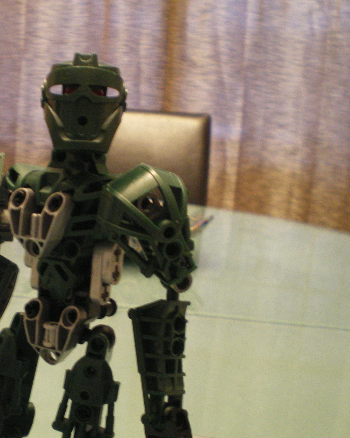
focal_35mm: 53
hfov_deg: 28.3
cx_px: 95
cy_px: 223
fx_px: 686
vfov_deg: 35.4
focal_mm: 6.3
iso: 400
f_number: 3.1
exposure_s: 1/8
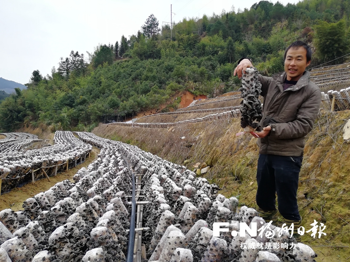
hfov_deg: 65.3
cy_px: 131
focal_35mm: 27
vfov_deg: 51.4
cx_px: 175
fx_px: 273
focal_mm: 3.83
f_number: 1.8
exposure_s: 1/50
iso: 100
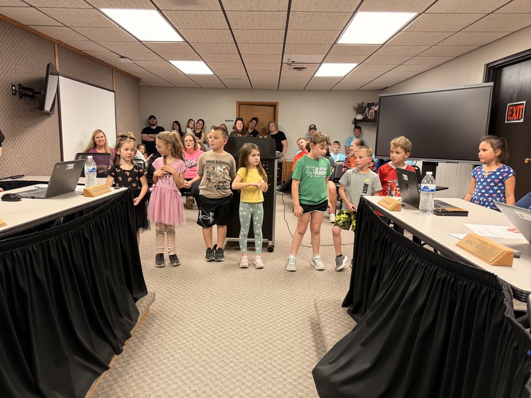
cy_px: 199
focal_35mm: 24
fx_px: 368
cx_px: 266
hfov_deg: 71.6
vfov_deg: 56.8
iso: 160
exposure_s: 1/60
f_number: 1.78
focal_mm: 6.76
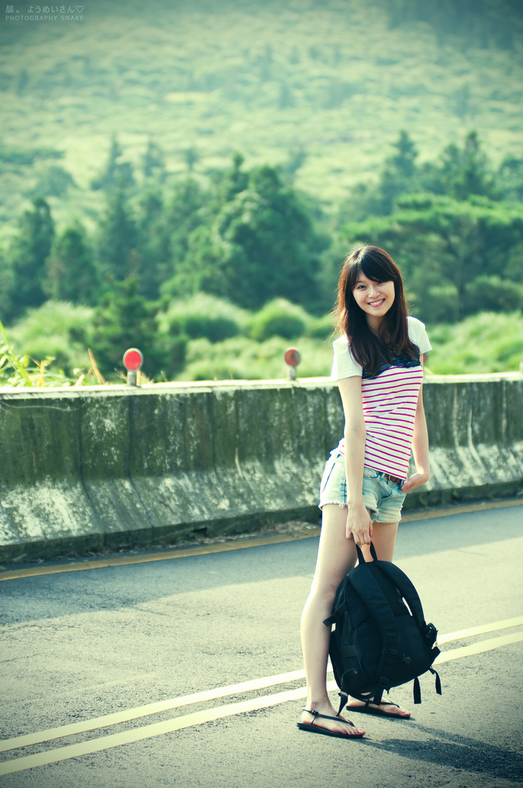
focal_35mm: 120
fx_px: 2622
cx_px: 262
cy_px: 394
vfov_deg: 17.1
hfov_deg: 11.4
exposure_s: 1/800
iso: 200
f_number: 3.5
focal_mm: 80
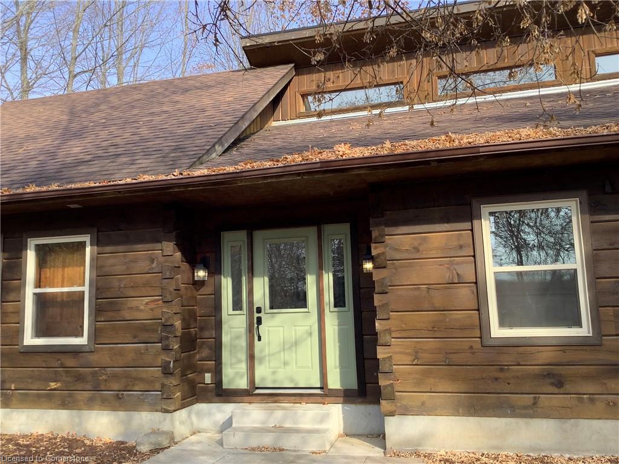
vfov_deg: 45.4
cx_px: 310
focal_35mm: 31
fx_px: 554
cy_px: 232
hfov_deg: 58.4
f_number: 2.4
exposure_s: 1/210
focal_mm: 3.3
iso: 25
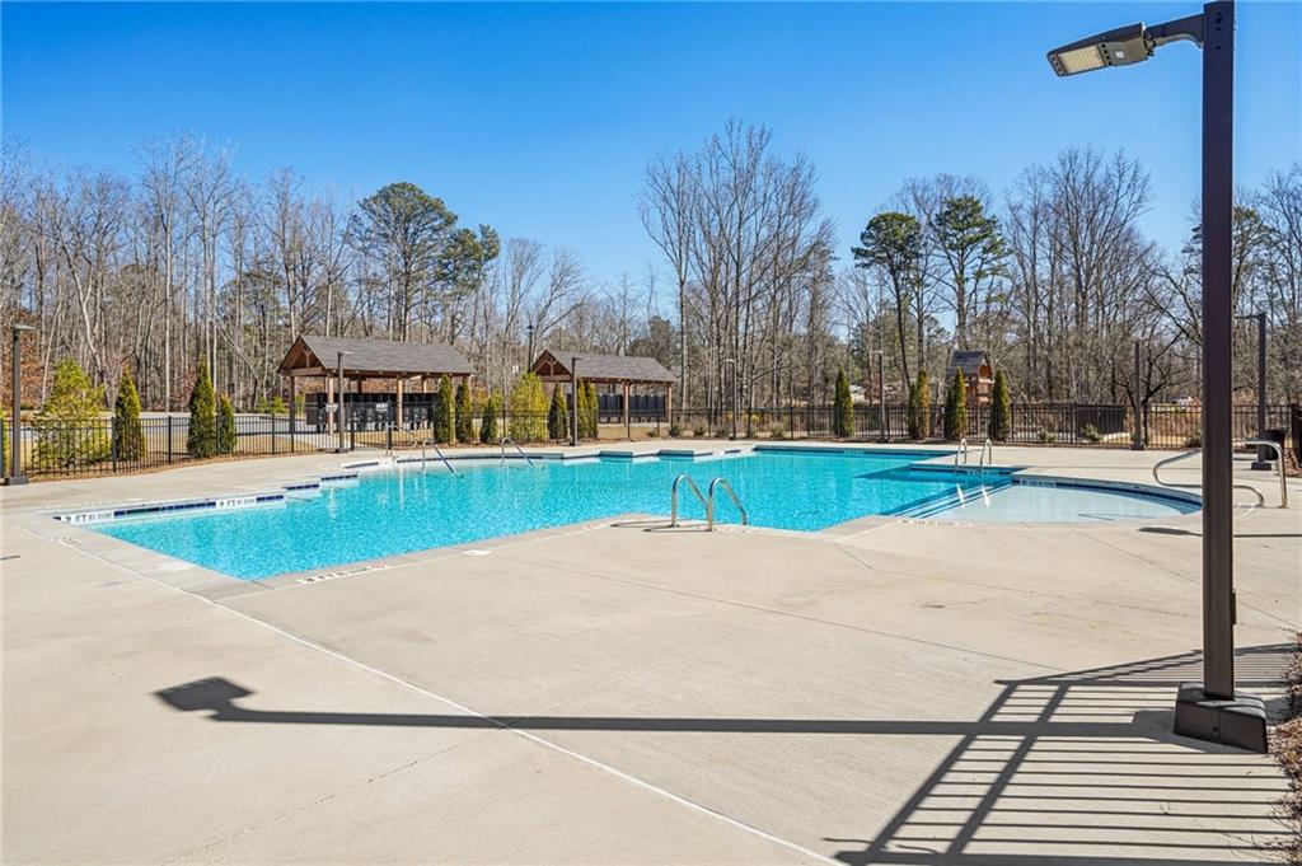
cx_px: 651
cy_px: 433
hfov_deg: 84.0
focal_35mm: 20
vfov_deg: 61.8
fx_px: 723
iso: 100
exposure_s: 1/160
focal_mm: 20
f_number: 8
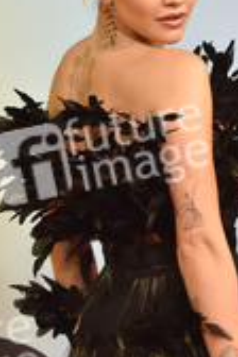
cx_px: 162
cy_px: 261
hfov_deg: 5.0
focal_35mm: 276
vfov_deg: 7.5
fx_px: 2737
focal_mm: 116
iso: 2000
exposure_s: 1/200
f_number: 5.6
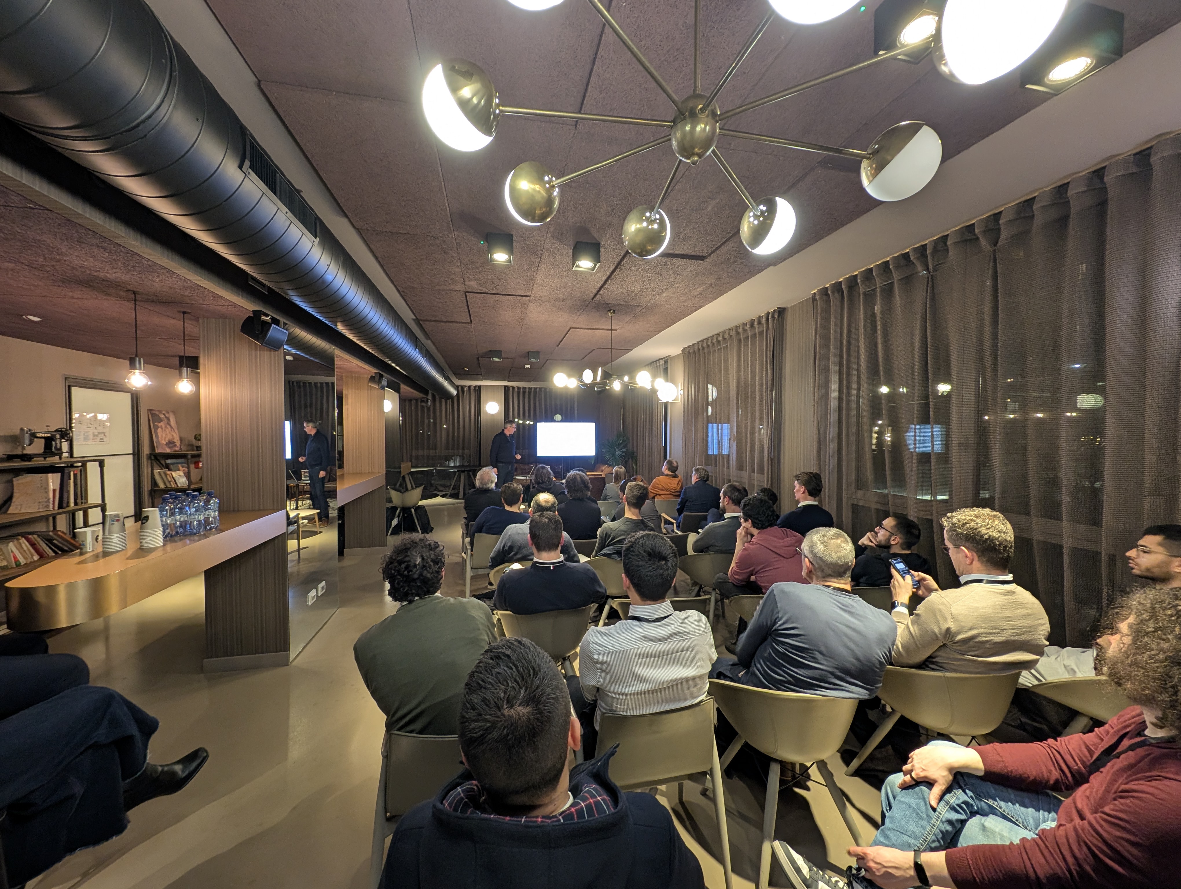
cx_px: 590
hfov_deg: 110.5
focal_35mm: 12
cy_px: 444
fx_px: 410
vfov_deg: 94.6
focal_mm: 2.23
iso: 213
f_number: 1.95
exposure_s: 1/25
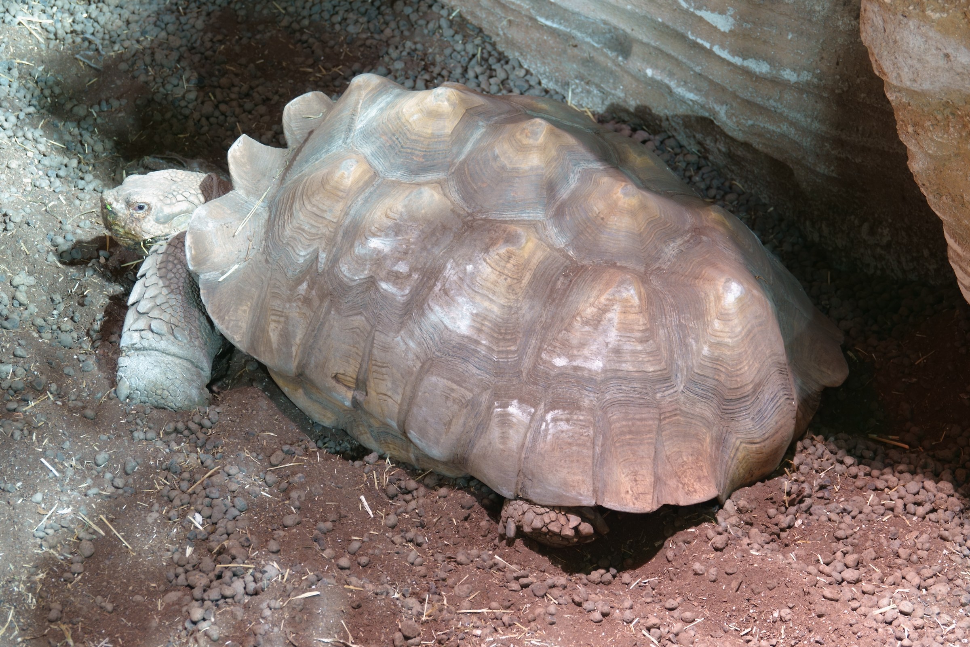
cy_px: 324
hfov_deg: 16.1
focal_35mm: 127
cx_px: 485
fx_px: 3422
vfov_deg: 10.8
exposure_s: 1/4
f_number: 4
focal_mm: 46.41
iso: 64
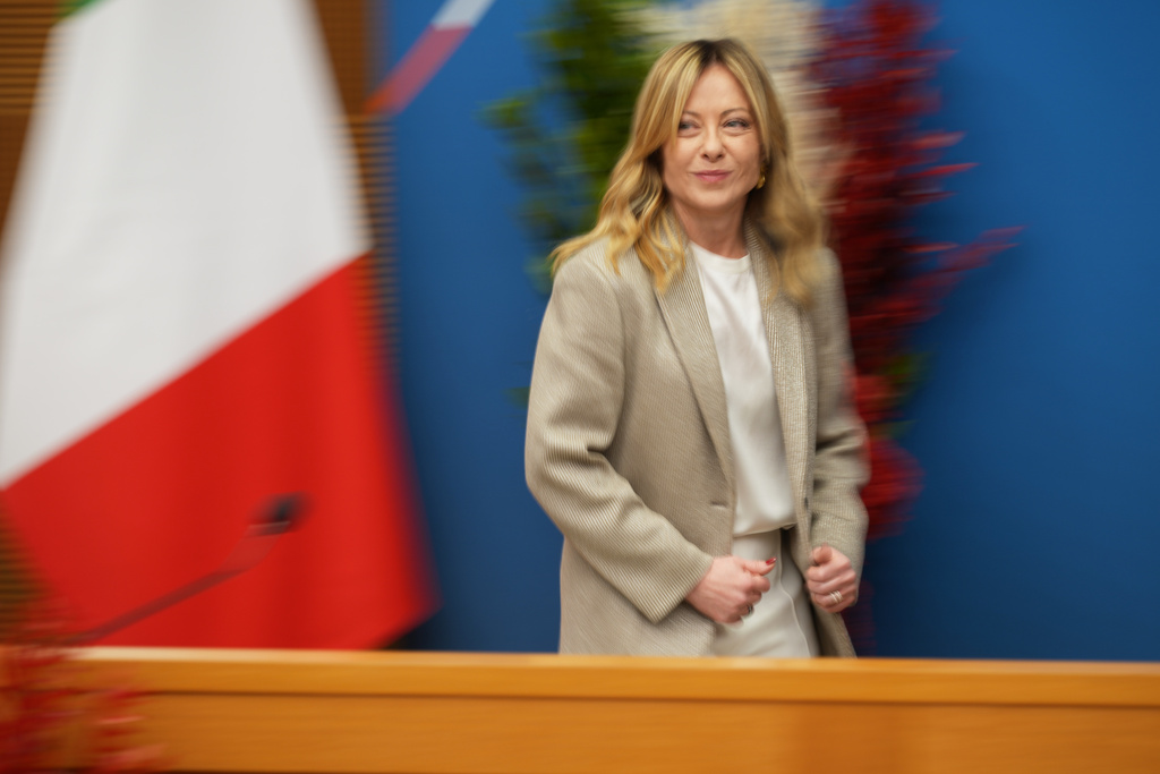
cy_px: 387
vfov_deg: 4.6
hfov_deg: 6.9
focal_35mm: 300
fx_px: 9667
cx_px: 580
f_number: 4.5
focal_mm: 300
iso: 100
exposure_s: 1/10
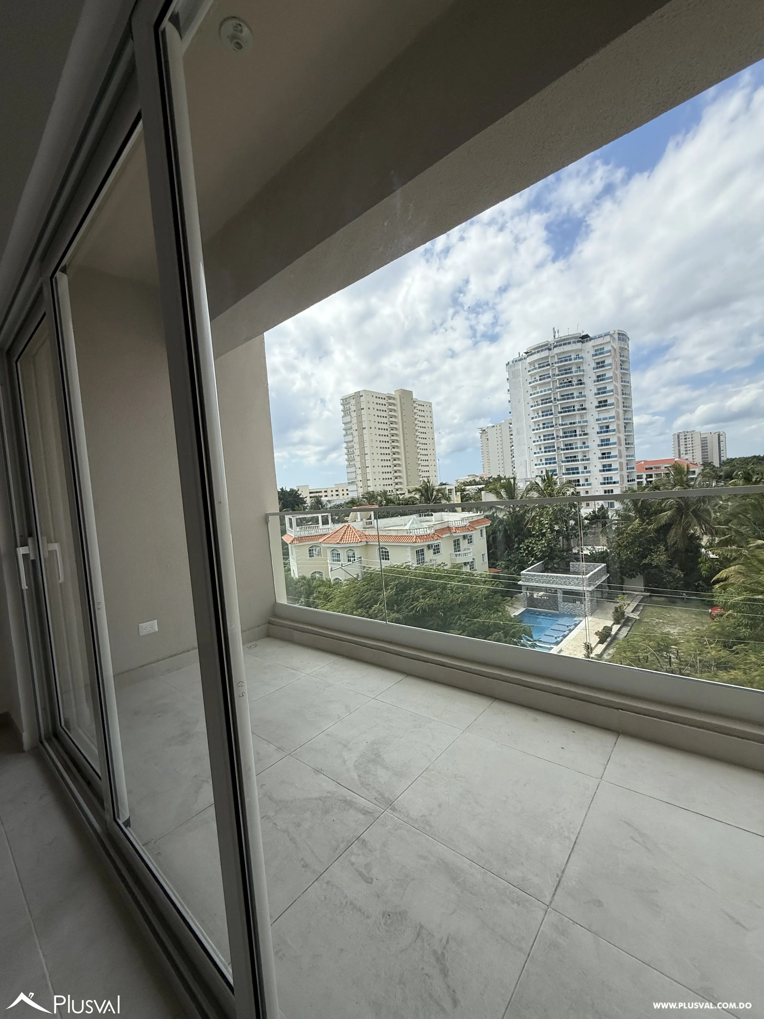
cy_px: 510
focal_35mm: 14
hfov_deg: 85.7
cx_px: 382
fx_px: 412
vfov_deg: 102.1
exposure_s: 1/3663
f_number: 2.2
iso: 50
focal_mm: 2.22
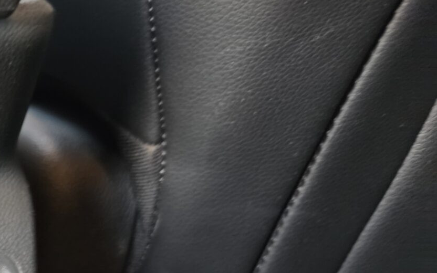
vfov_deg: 16.1
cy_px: 391
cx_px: -232
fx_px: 893
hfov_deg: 22.3
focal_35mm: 75
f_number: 1.4
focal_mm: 6.5
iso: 800
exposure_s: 1/30
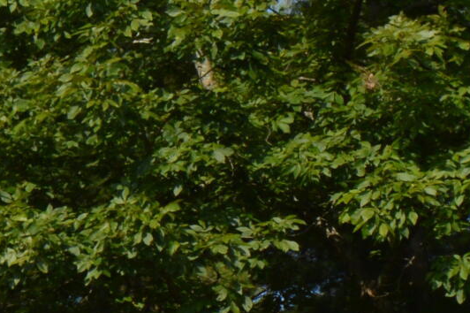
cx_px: -826
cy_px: 634
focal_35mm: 186
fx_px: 2427
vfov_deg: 7.1
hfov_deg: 9.3
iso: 100
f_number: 9
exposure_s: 1/200
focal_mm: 22
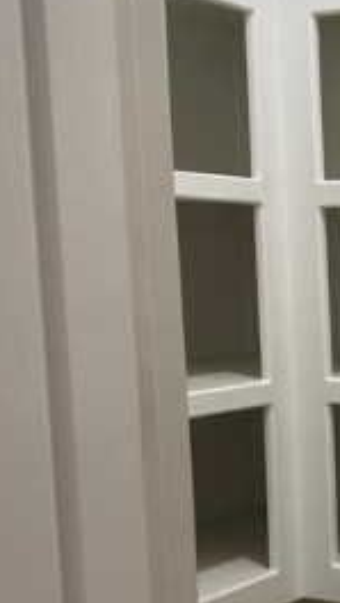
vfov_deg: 27.5
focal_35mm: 76
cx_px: 561
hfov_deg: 14.5
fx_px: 1215
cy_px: 443
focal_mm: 6.76
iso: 100
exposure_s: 1/60
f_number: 1.78
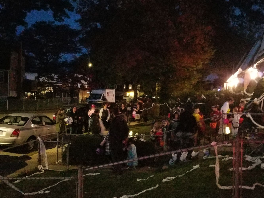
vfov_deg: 53.1
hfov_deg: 67.3
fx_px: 198
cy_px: 99
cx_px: 132
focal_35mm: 26
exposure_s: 1/7
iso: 2500
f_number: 1.7
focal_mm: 4.2
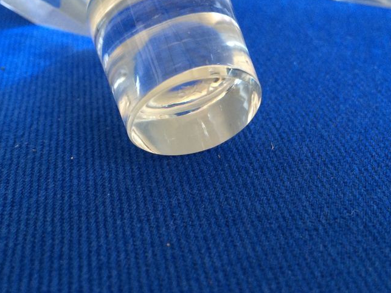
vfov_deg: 34.1
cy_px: 102
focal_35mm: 42
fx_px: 474
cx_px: 183
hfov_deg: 44.8
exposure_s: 1/30
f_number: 2.2
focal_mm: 4.12
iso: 125
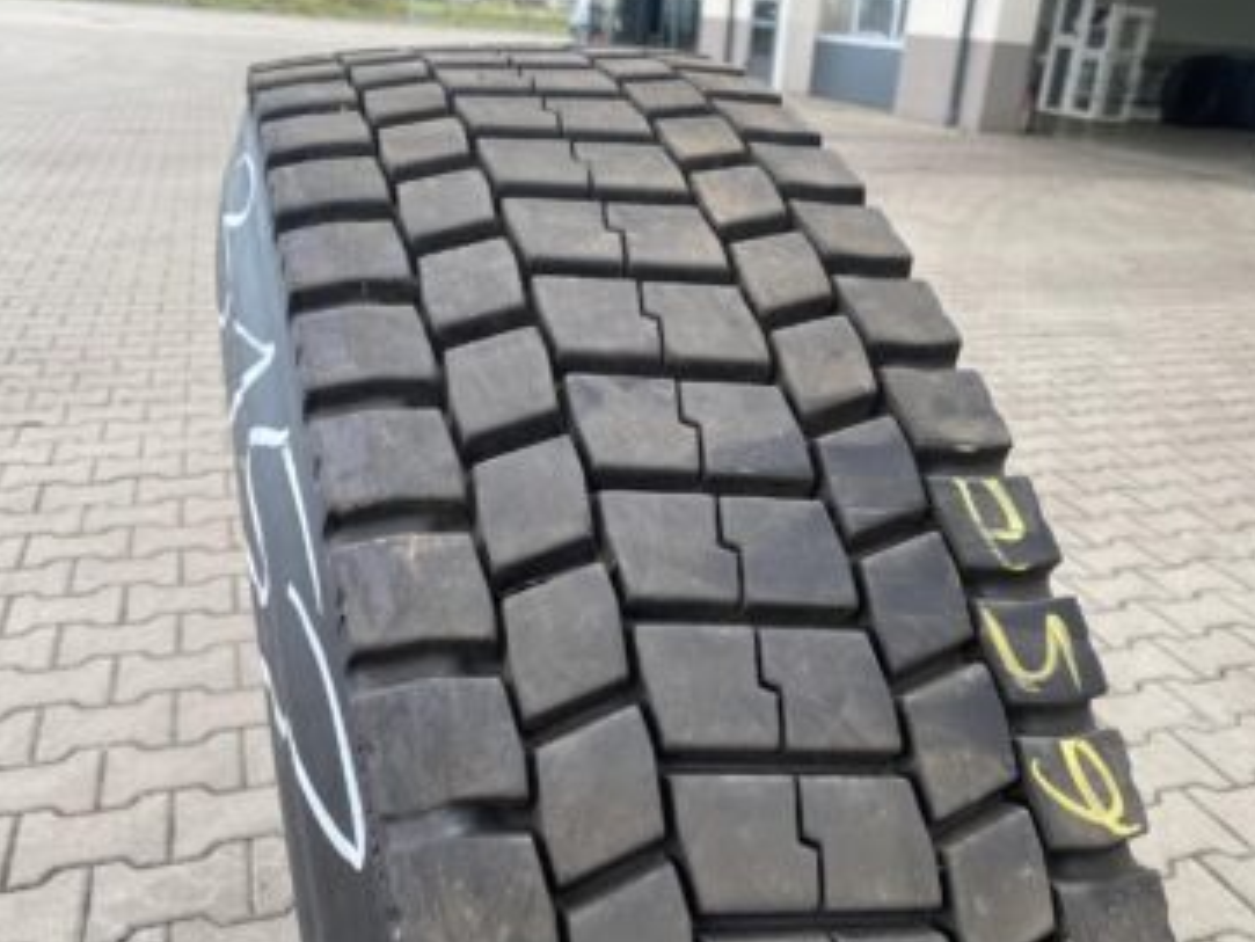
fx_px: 1124
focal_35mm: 31
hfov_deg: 58.2
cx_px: 688
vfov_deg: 45.3
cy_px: 537
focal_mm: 4.25
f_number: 1.8
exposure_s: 1/321
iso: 32
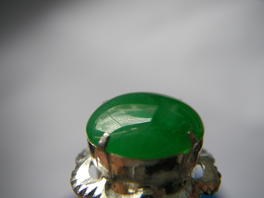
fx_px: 290
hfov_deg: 49.0
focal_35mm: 38
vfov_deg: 37.7
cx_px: 132
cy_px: 99
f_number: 3.3
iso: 50
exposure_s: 1/99
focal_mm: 6.3
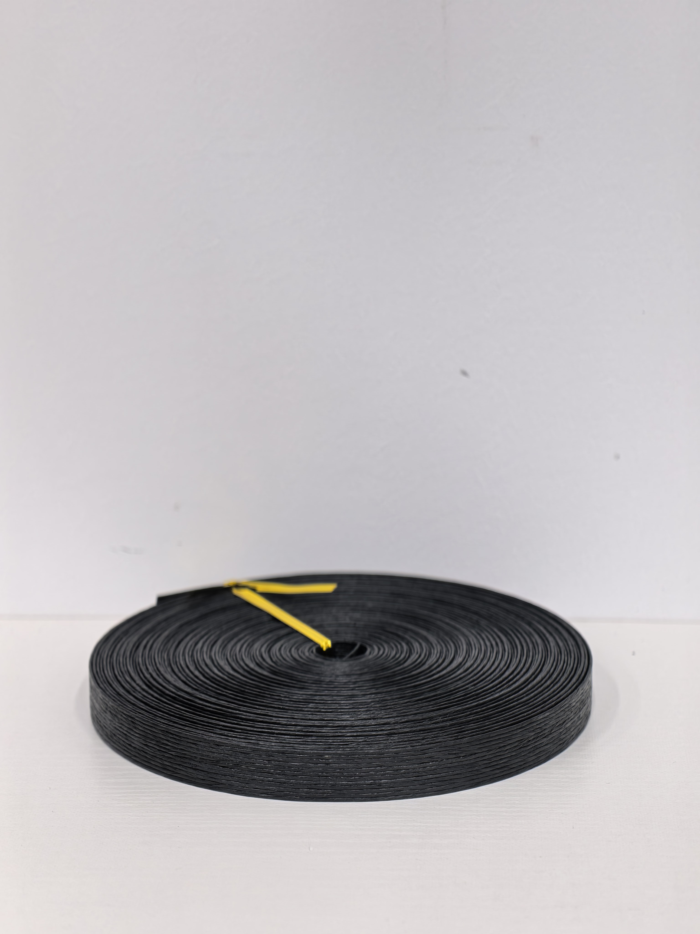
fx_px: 2400
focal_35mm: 89
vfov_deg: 22.0
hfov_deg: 16.6
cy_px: 467
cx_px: 350
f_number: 2.4
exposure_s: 1/100
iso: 125
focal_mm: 24.13
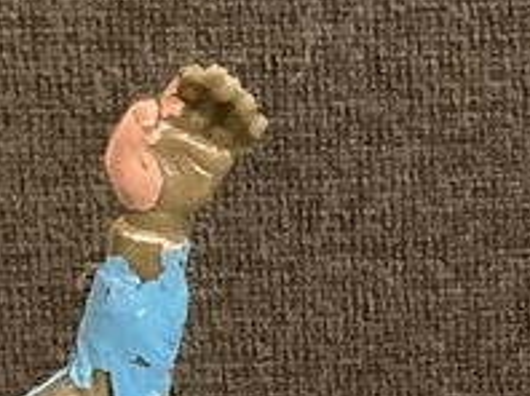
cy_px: 989
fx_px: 3395
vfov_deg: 6.3
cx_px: 839
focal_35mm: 222
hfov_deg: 8.7
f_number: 1.8
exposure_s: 1/40
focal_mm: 3
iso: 200
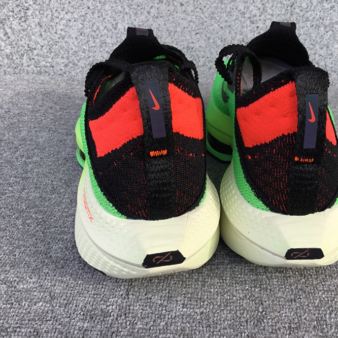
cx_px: 219
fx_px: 409
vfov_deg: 44.9
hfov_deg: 44.4
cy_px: 167
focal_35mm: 37
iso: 25
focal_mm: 3.3
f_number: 2.4
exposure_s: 1/166
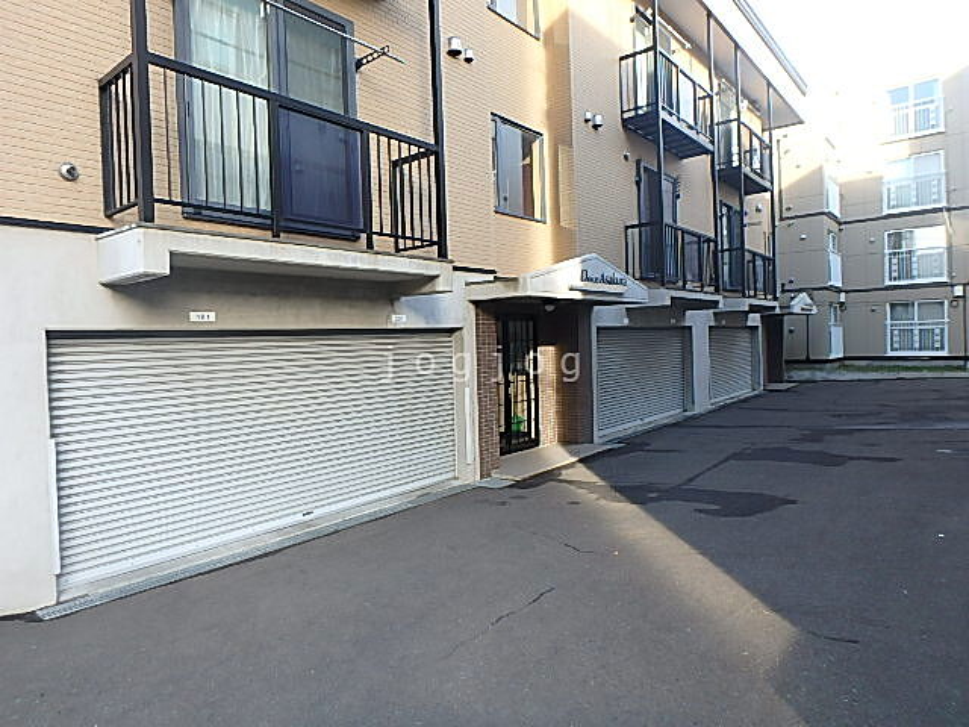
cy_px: 364
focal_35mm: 21
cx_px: 484
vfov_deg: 63.4
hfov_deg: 79.0
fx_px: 588
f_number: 3.5
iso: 125
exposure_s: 1/80
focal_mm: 3.7
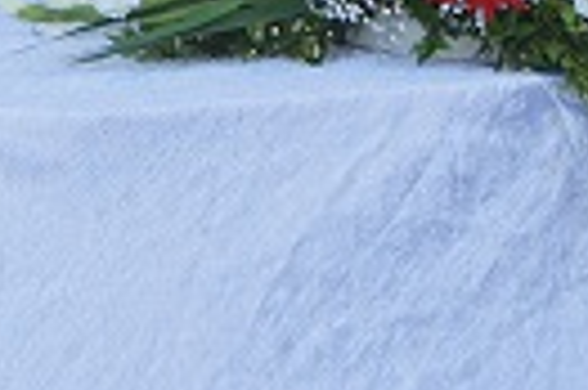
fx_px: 6319
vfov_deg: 3.5
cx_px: -175
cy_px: -273
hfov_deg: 5.3
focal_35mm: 387
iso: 100
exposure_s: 1/125
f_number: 6.3
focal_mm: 55
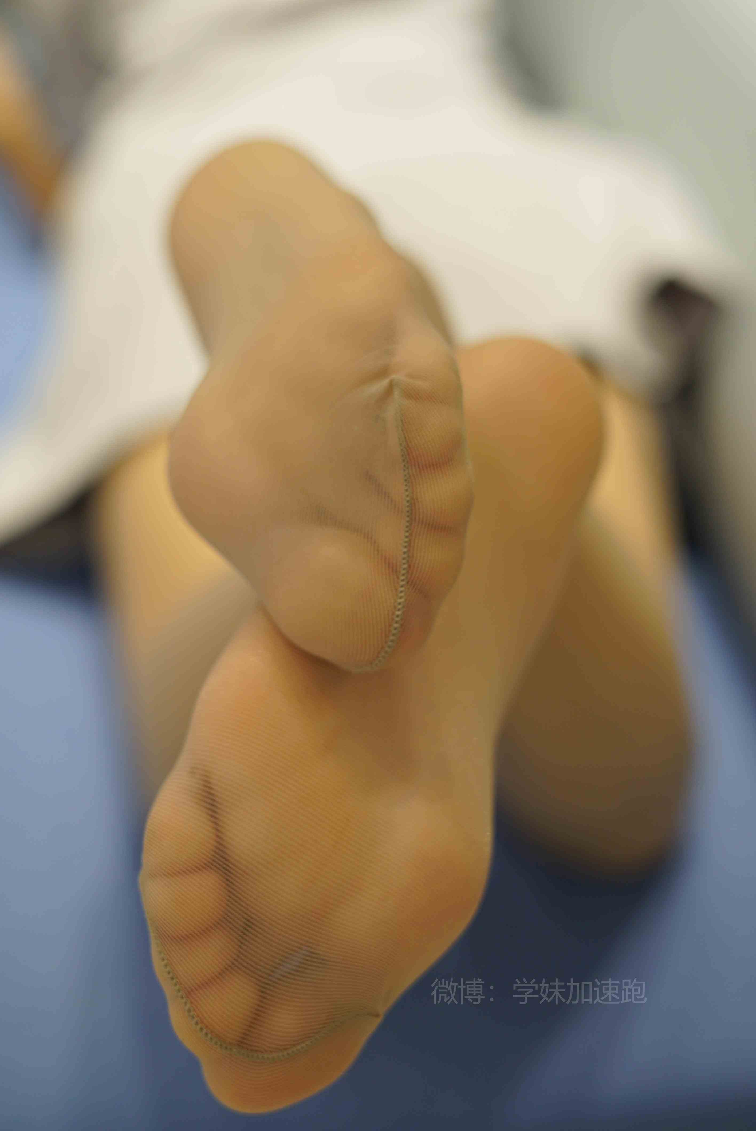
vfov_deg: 39.6
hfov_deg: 27.0
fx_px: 1573
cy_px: 566
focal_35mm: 50
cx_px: 378
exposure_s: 1/60
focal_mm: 50
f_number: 2.8
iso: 400
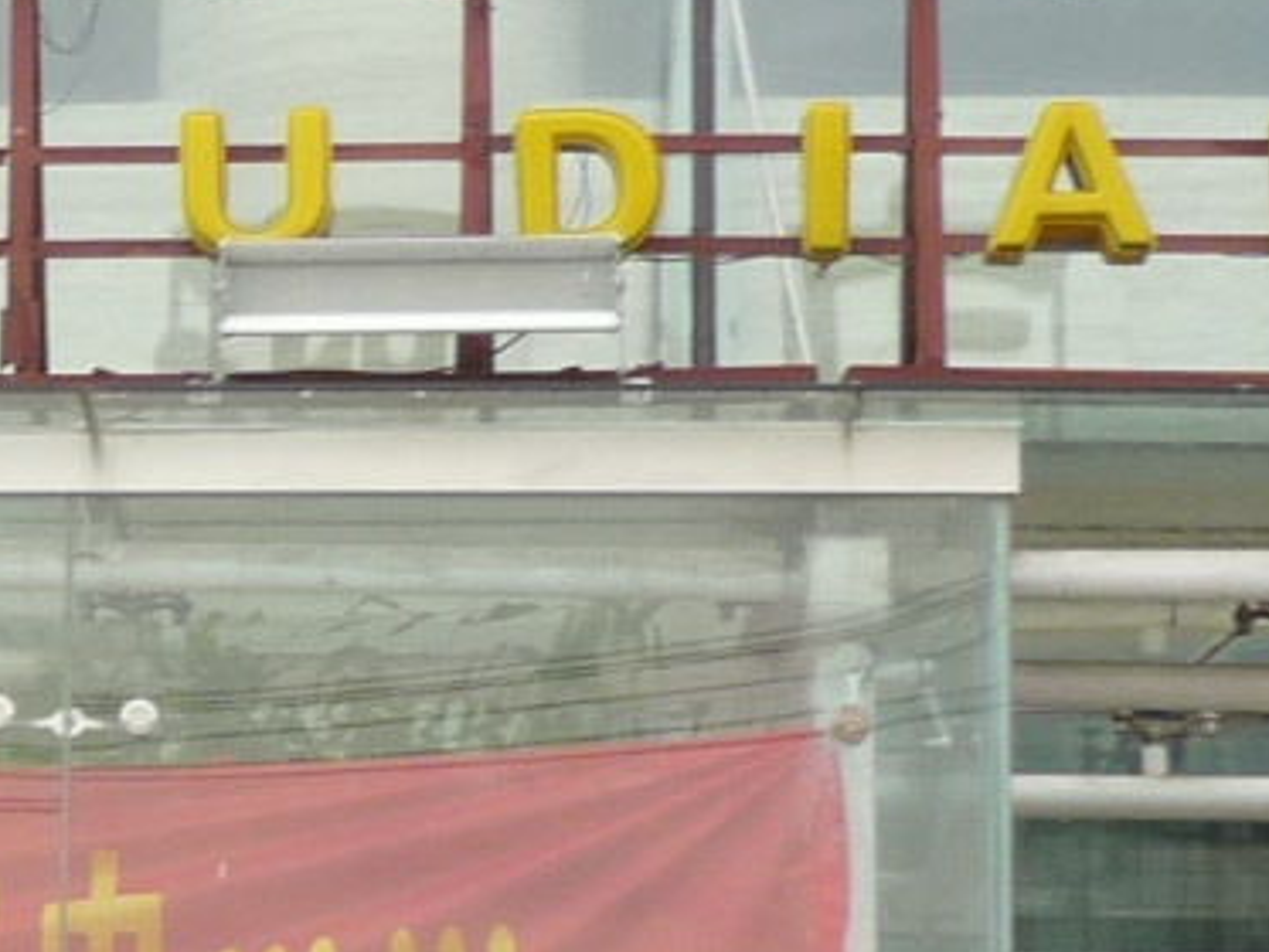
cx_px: -1235
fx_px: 6637
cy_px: 632
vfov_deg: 8.2
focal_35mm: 181
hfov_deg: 10.1
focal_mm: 5.5
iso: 100
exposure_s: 1/200
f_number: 2.8
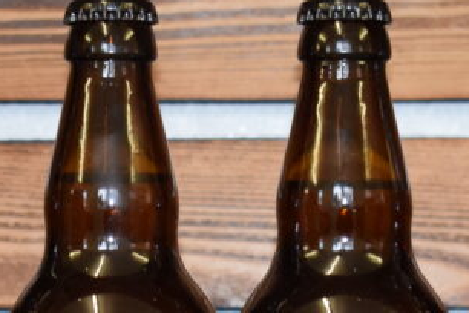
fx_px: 2488
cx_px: 212
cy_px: 384
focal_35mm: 191
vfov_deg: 7.1
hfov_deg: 10.8
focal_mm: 38
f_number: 4.8
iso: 900
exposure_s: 1/60
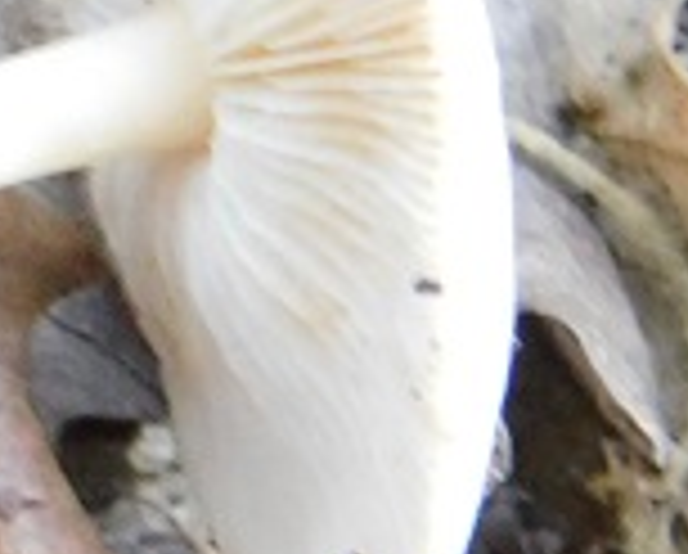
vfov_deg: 4.3
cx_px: -688
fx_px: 7385
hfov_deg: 5.2
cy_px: 383
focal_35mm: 362
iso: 800
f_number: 4.3
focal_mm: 12.6
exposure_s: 1/3
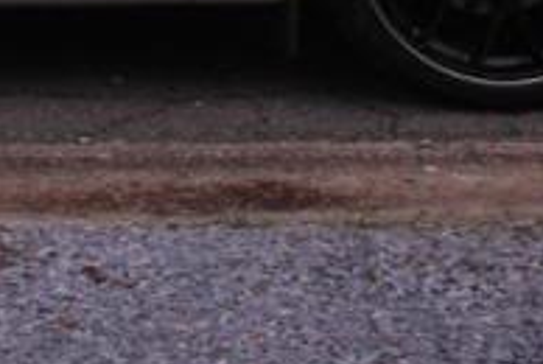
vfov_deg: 6.9
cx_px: -364
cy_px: -497
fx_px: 2870
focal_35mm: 190
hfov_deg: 10.3
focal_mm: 24
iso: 400
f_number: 4.2
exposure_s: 1/6
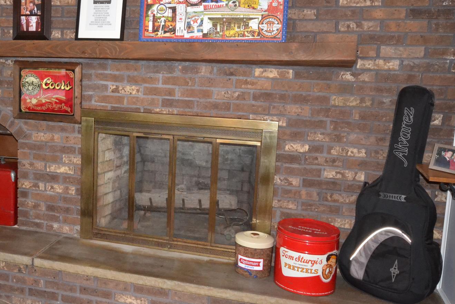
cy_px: 124
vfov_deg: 31.8
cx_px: 132
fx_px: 531
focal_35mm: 42
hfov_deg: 45.3
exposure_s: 1/60
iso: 3200
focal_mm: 18
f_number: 5.3
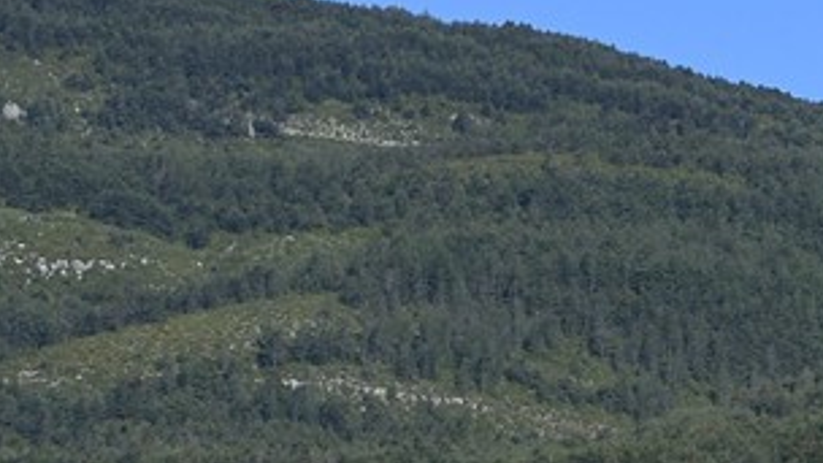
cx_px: 1987
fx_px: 7813
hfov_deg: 5.8
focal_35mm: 358
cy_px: 1216
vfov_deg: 3.3
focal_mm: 65
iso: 200
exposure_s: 1/400
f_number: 10
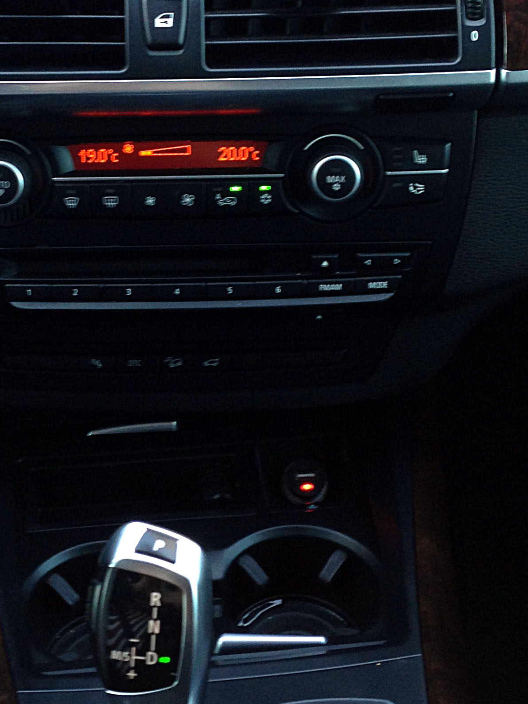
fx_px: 1383
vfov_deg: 28.6
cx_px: 202
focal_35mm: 68
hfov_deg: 21.6
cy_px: 335
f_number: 2.4
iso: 64
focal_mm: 4.12
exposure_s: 1/20
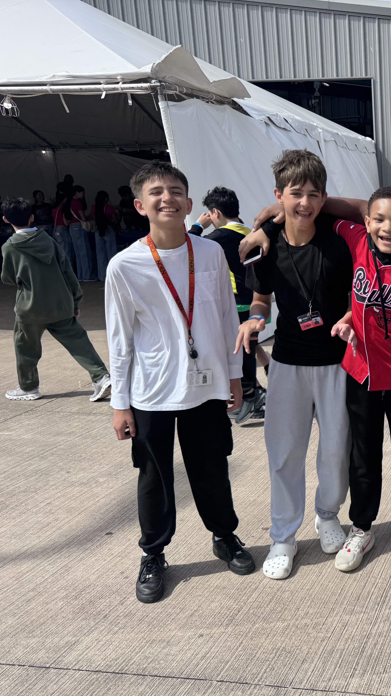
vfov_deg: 56.6
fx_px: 645
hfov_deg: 29.3
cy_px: 348
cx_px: 464
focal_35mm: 35
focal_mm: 6.76
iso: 80
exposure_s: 1/4310
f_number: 1.78
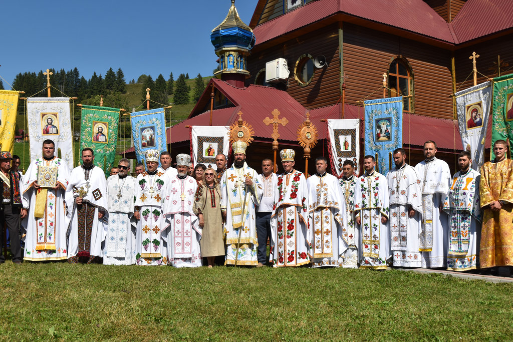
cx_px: 256
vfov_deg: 30.9
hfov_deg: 45.0
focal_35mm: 44
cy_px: 171
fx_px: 620
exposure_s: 1/320
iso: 100
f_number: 9
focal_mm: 29
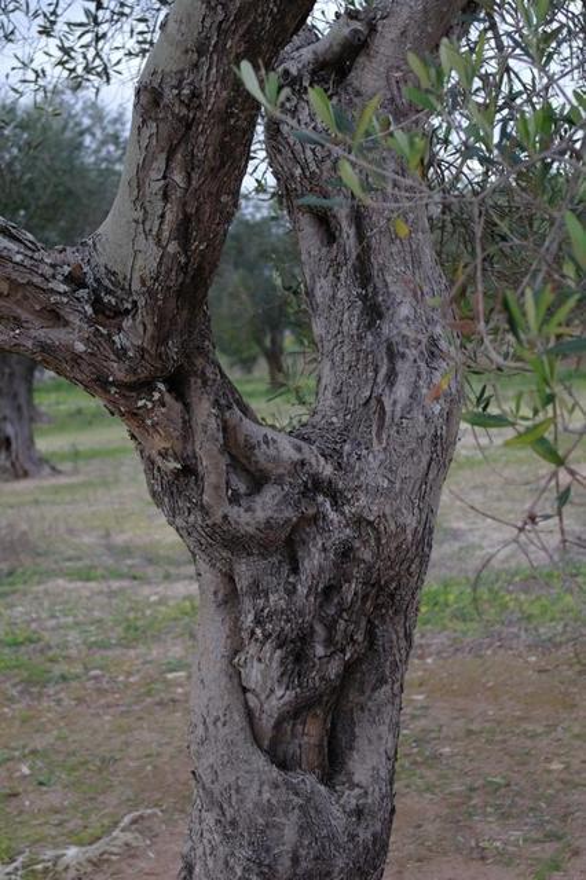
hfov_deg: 23.4
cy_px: 440
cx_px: 293
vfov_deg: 34.5
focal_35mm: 58
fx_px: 1418
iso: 160
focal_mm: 38
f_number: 5
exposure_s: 1/125
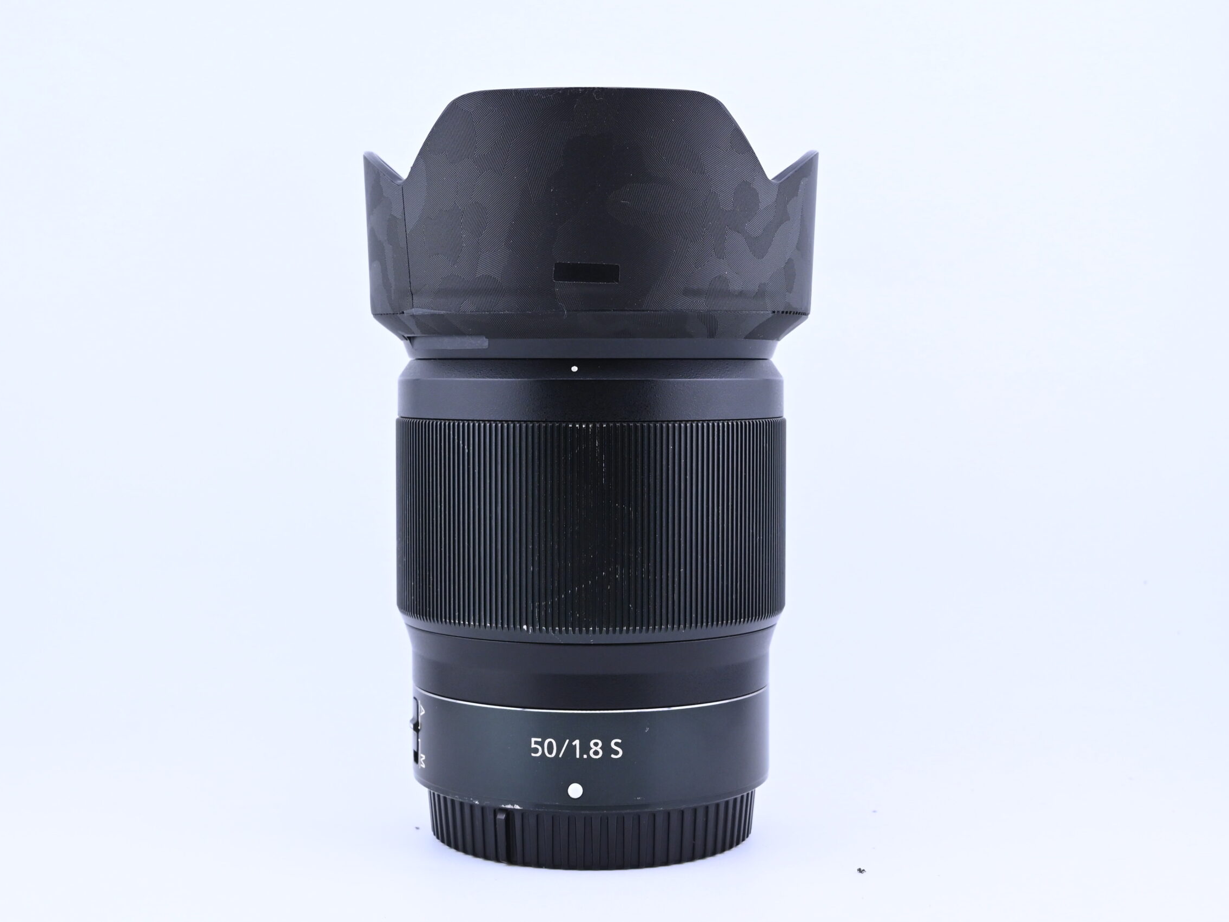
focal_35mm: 52
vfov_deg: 28.0
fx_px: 1846
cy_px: 461
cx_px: 589
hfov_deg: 36.8
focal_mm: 32
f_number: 11
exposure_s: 1/125
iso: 640
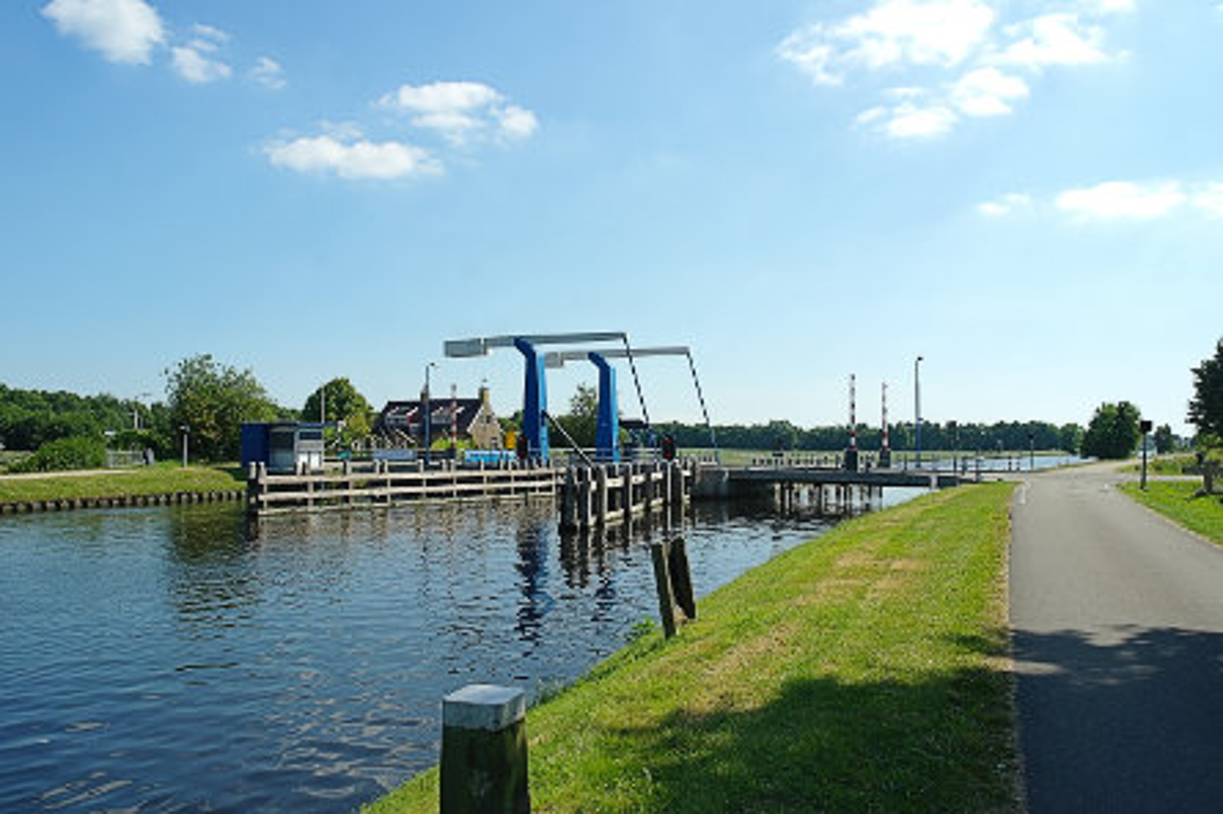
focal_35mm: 27
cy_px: 407
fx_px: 917
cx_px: 612
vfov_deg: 47.9
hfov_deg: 67.4
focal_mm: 18
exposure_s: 1/125
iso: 100
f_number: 9.5
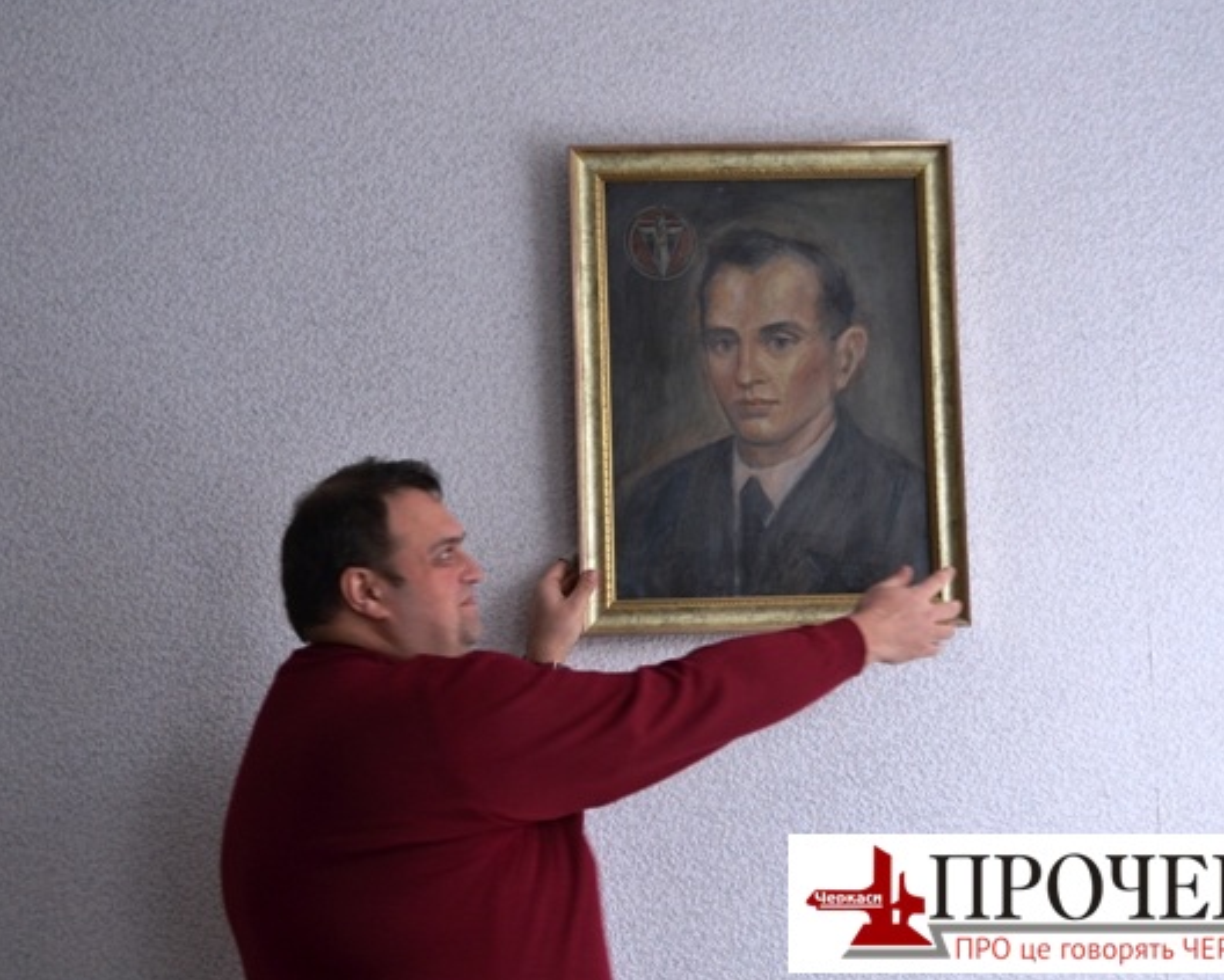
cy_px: 490
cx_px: 612
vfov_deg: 26.3
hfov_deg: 32.5
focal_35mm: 58
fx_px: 2102
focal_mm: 34
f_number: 5
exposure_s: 1/30
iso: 400
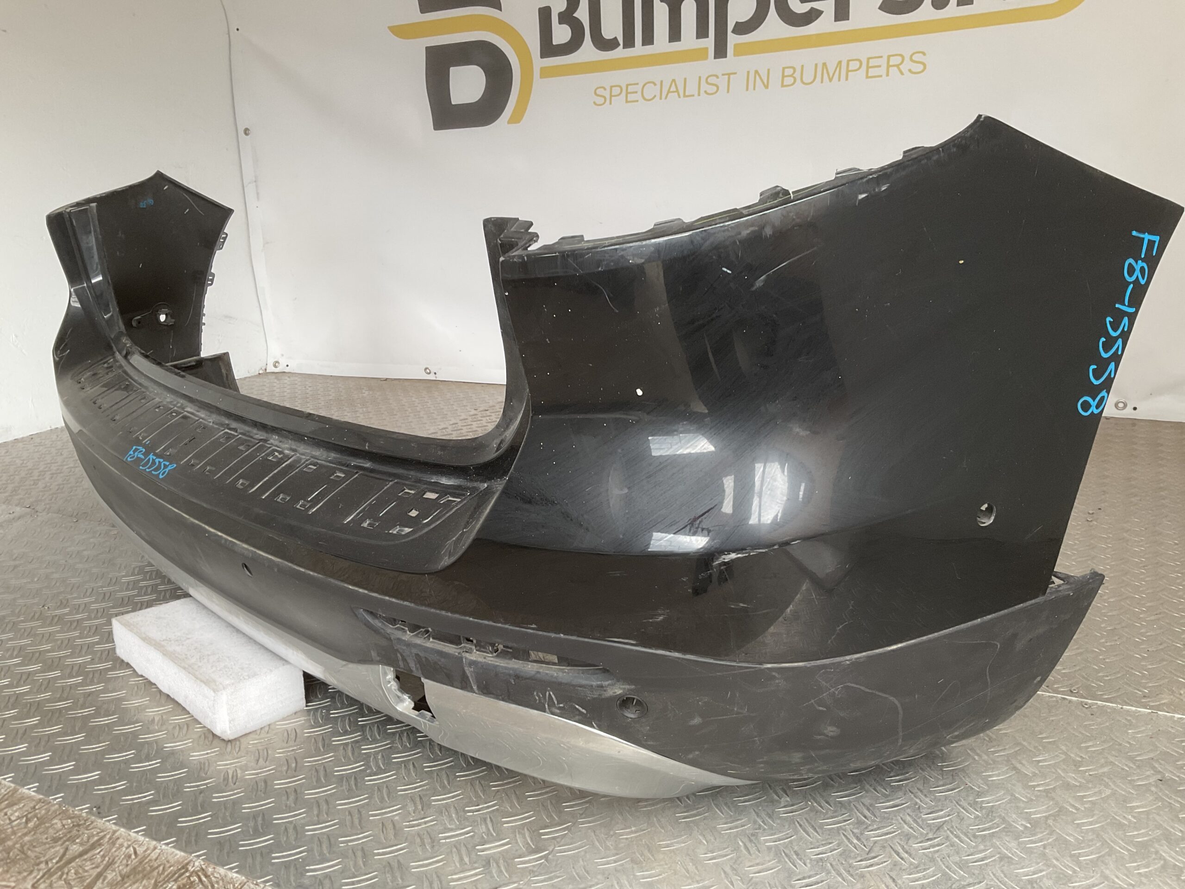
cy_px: 444
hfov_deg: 61.7
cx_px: 592
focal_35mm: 29
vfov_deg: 48.2
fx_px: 993
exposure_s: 1/120
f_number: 1.8
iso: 50
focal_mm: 3
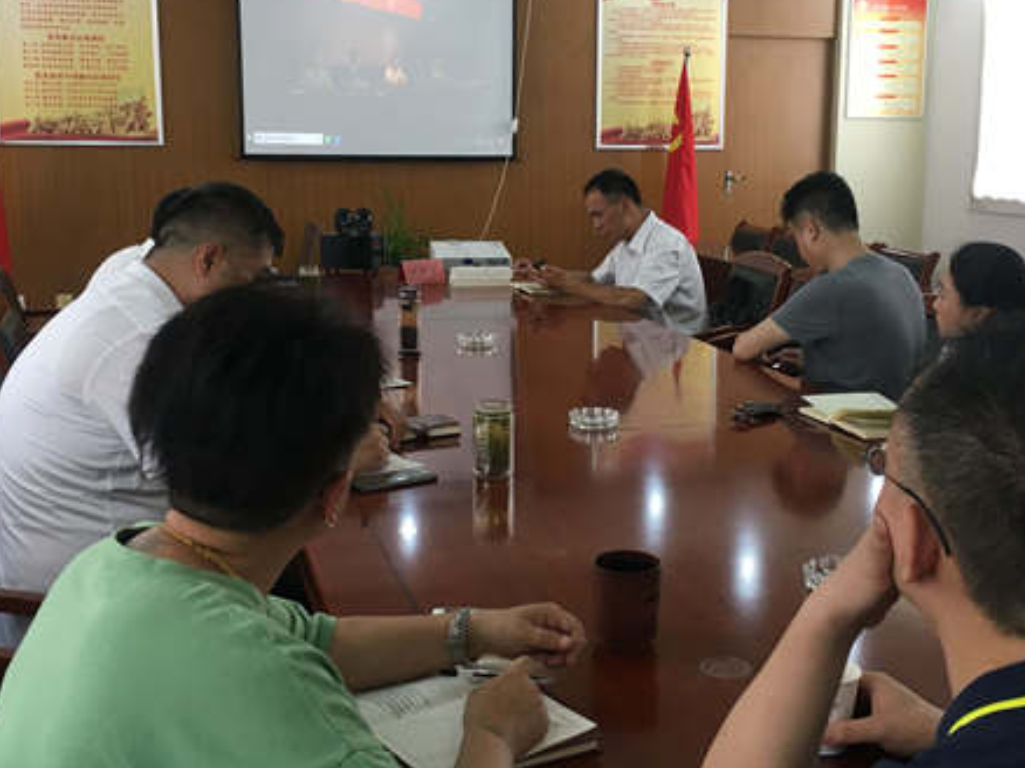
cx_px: 578
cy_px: 329
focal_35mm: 43
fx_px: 1273
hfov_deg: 43.8
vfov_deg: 33.5
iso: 50
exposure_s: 1/33
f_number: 2.2
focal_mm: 4.15
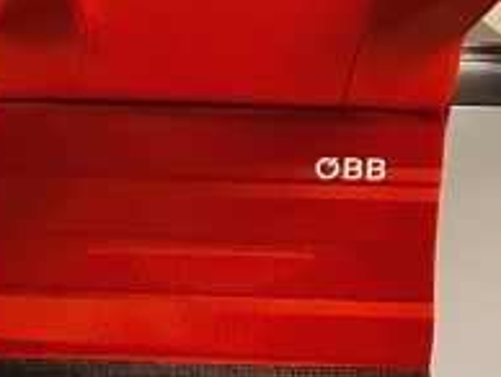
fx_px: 1551
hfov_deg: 15.6
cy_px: 19
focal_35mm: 107
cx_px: -408
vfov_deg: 13.7
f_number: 1.8
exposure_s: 1/50
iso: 400
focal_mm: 5.4
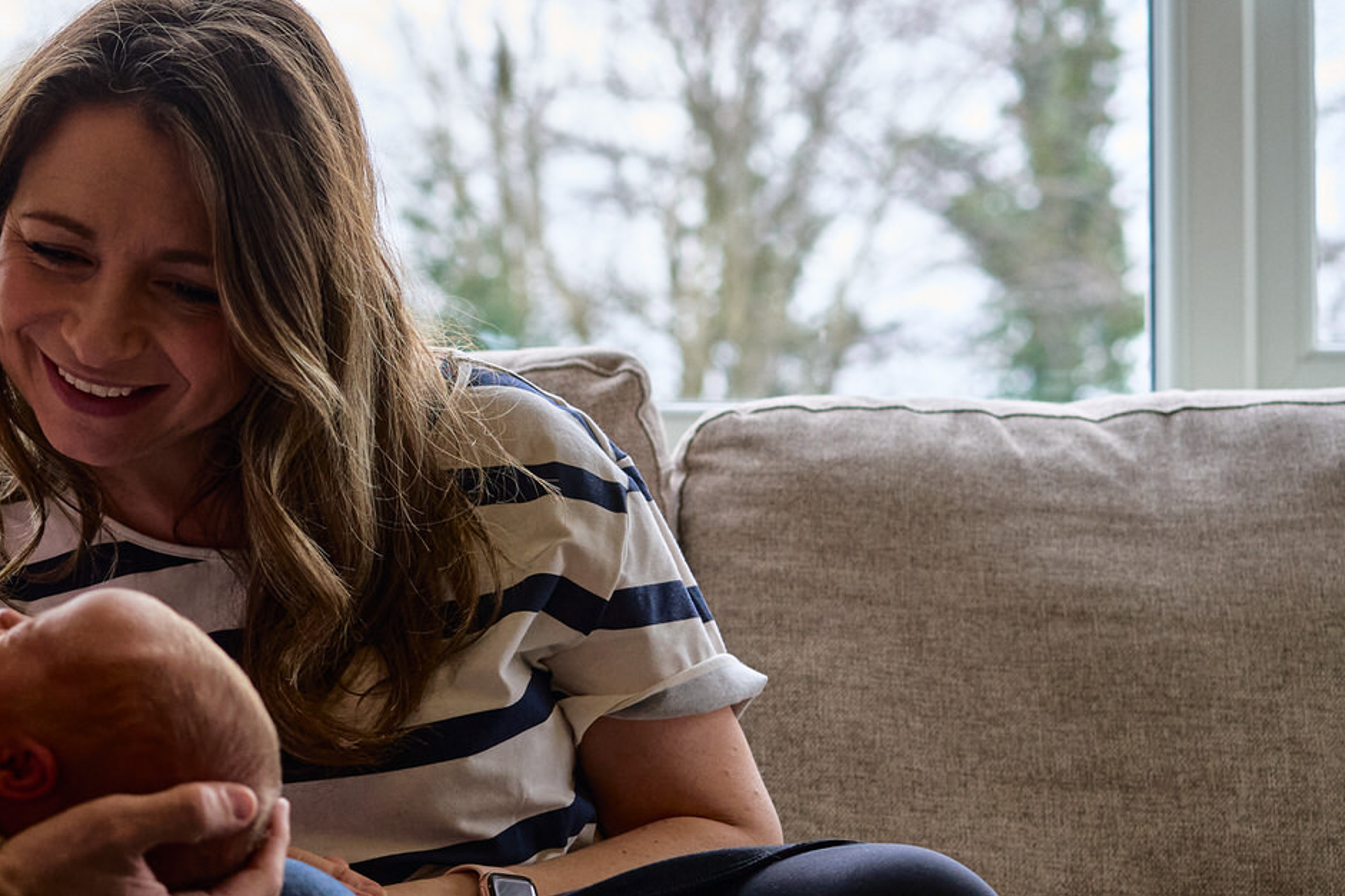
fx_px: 4146
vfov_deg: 12.3
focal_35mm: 111
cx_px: 99
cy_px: 426
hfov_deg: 18.1
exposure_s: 1/160
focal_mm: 55
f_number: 4
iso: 800
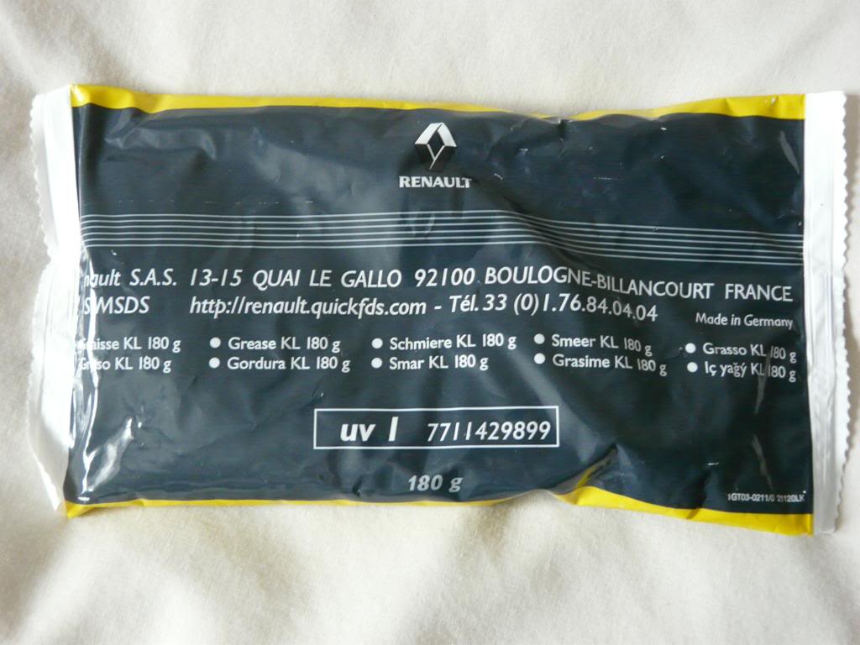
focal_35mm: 38
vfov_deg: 37.7
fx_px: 944
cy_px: 322
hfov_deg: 49.0
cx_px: 430
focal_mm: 6.3
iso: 400
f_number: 2.8
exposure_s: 1/40
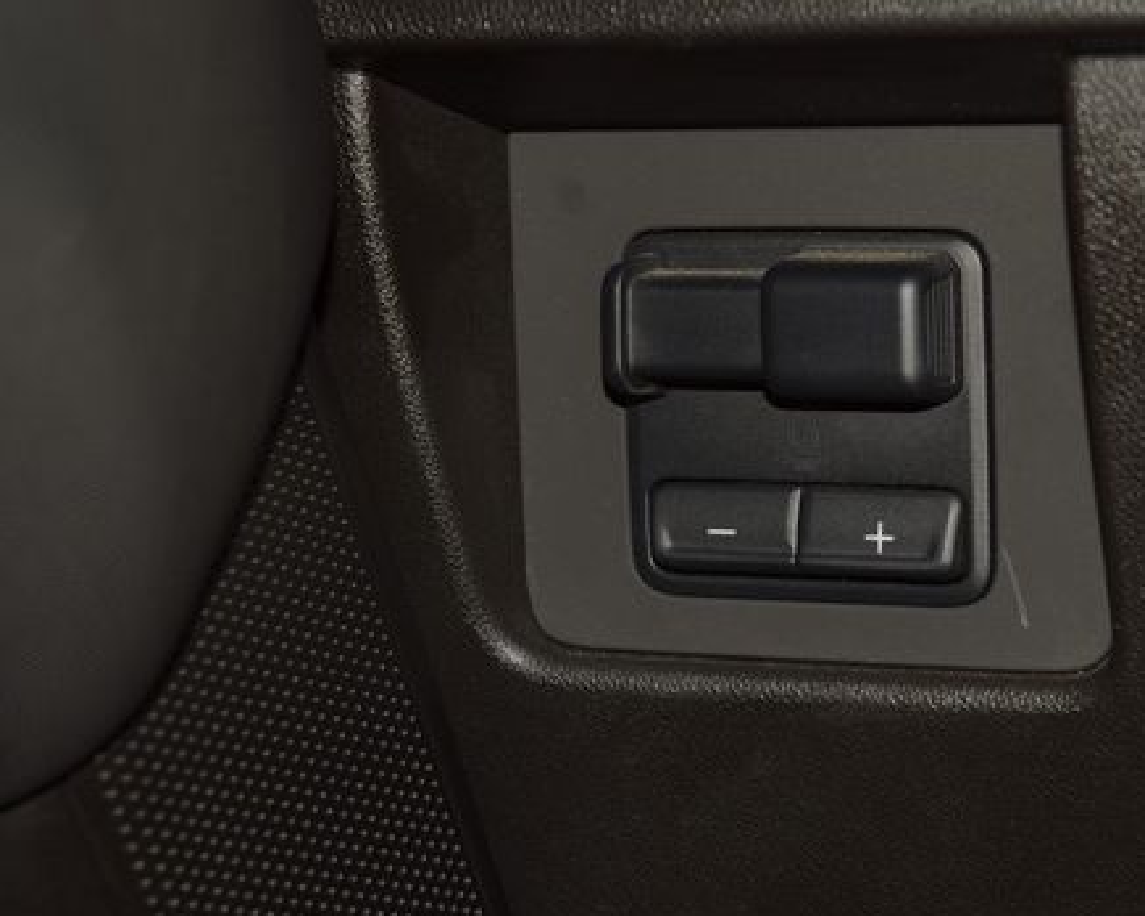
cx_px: 779
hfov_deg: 13.3
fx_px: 4914
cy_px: 433
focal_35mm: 145
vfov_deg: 10.6
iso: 100
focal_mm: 70
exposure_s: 1/125
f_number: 8
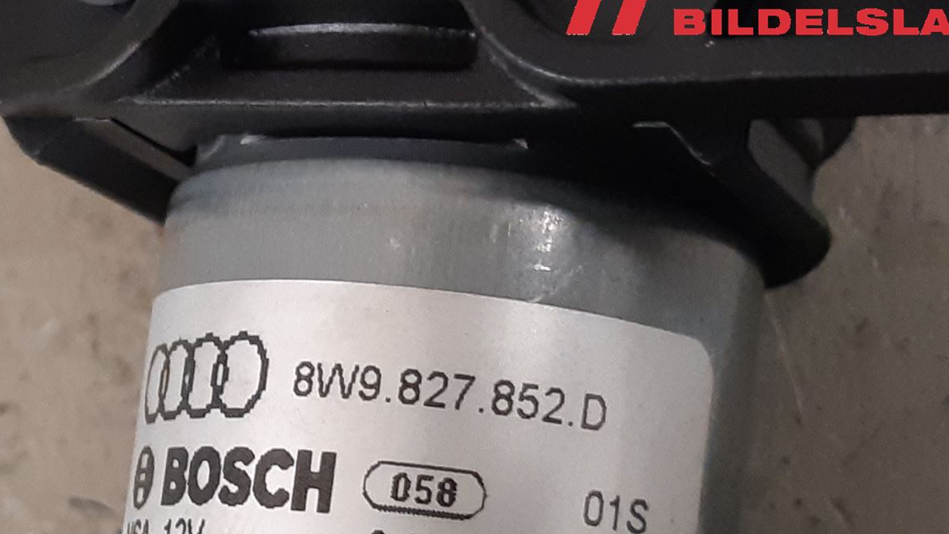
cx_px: 237
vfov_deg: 23.5
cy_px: 515
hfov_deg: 40.9
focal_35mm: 49
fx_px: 1233
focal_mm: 3.93
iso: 320
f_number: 1.7
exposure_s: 1/50
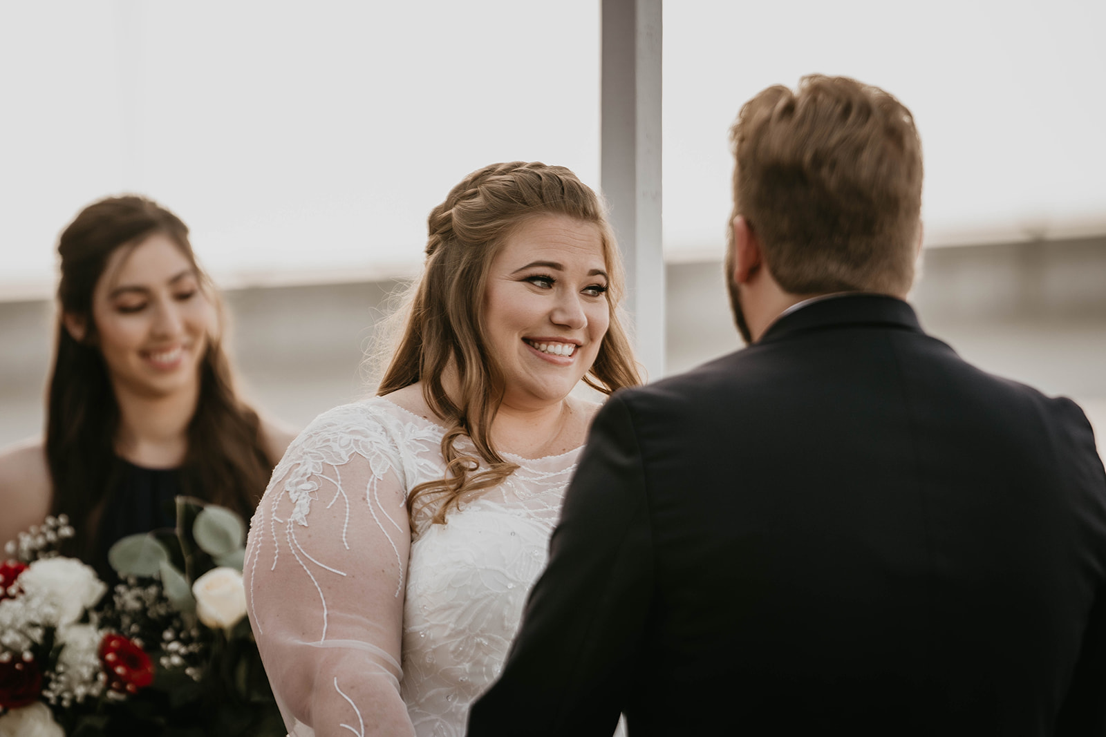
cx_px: 553
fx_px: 6083
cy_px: 368
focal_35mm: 198
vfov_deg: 6.9
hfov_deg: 10.4
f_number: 3.5
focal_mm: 198
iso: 200
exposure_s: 1/400
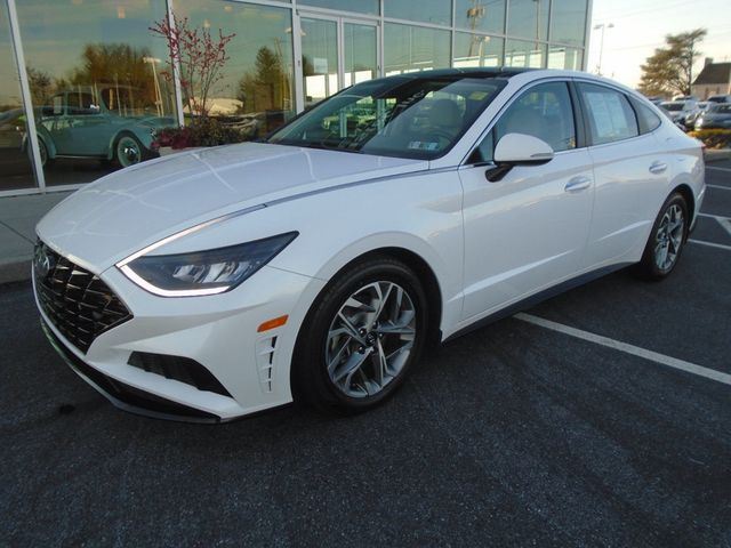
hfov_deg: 67.3
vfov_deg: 53.1
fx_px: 549
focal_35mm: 26
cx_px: 366
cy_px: 274
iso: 100
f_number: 3.2
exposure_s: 1/320
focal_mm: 4.6
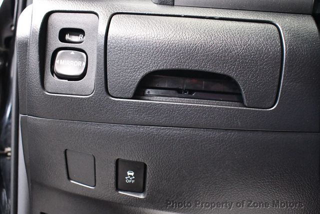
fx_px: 356
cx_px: 160
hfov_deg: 48.4
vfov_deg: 33.5
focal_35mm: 40
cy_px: 107
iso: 7200
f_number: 3.8
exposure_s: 1/60
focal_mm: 20
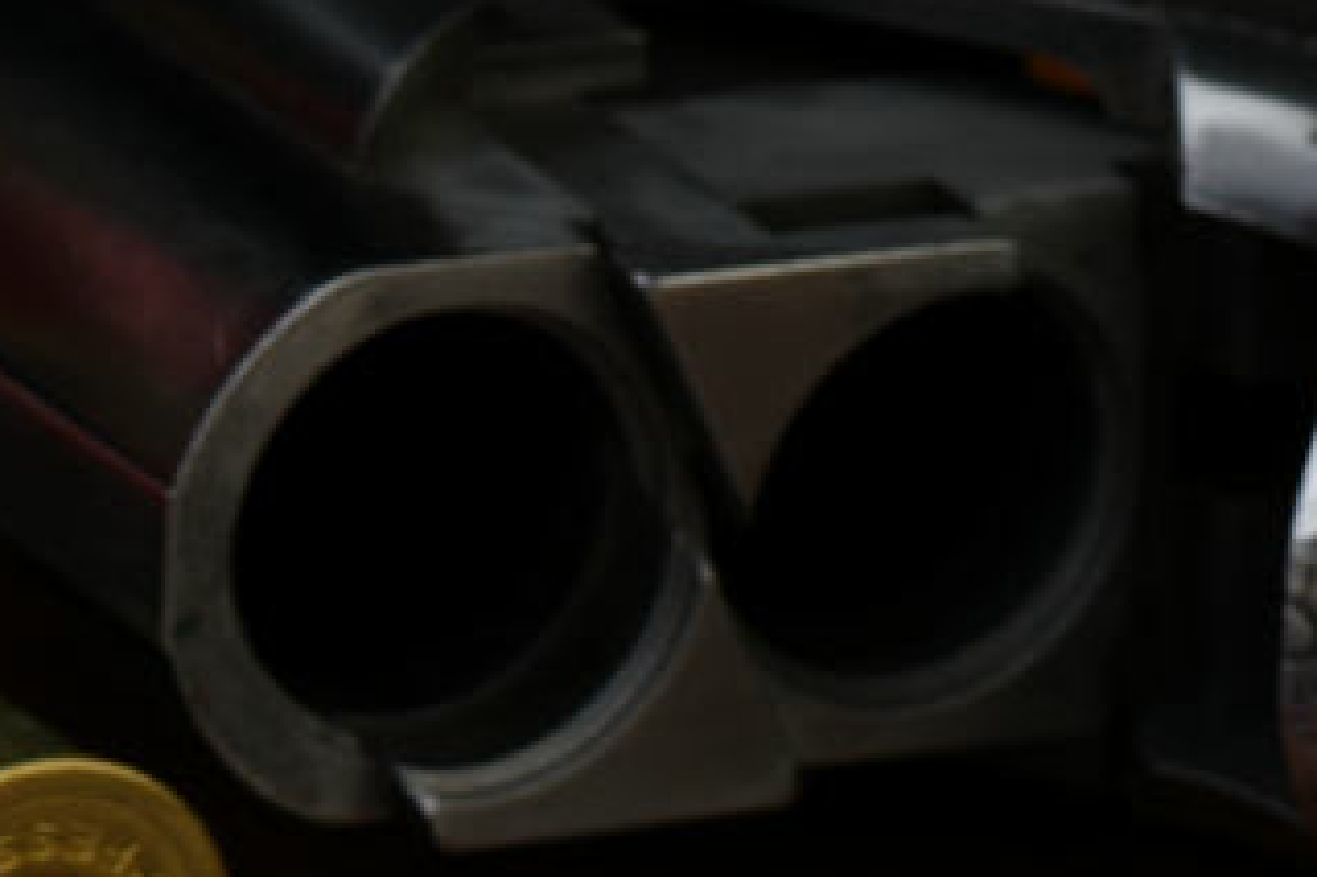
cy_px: 1017
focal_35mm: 443
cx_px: 547
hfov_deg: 4.7
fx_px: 16212
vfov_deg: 3.1
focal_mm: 105
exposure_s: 1/100
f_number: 14
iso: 100
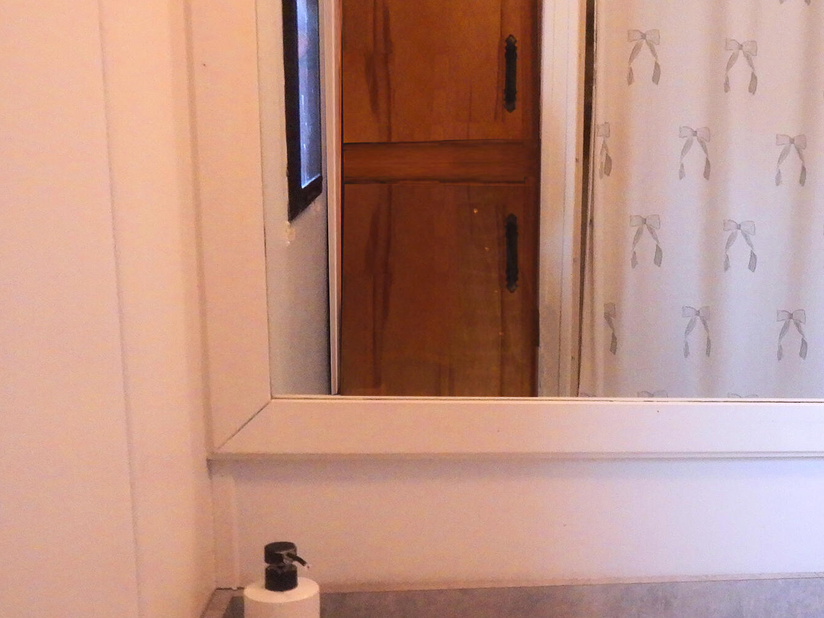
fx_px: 1286
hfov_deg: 32.8
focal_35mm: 54
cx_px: 812
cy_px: 444
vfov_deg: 26.8
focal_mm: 4.3
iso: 400
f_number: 2.8
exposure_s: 1/25
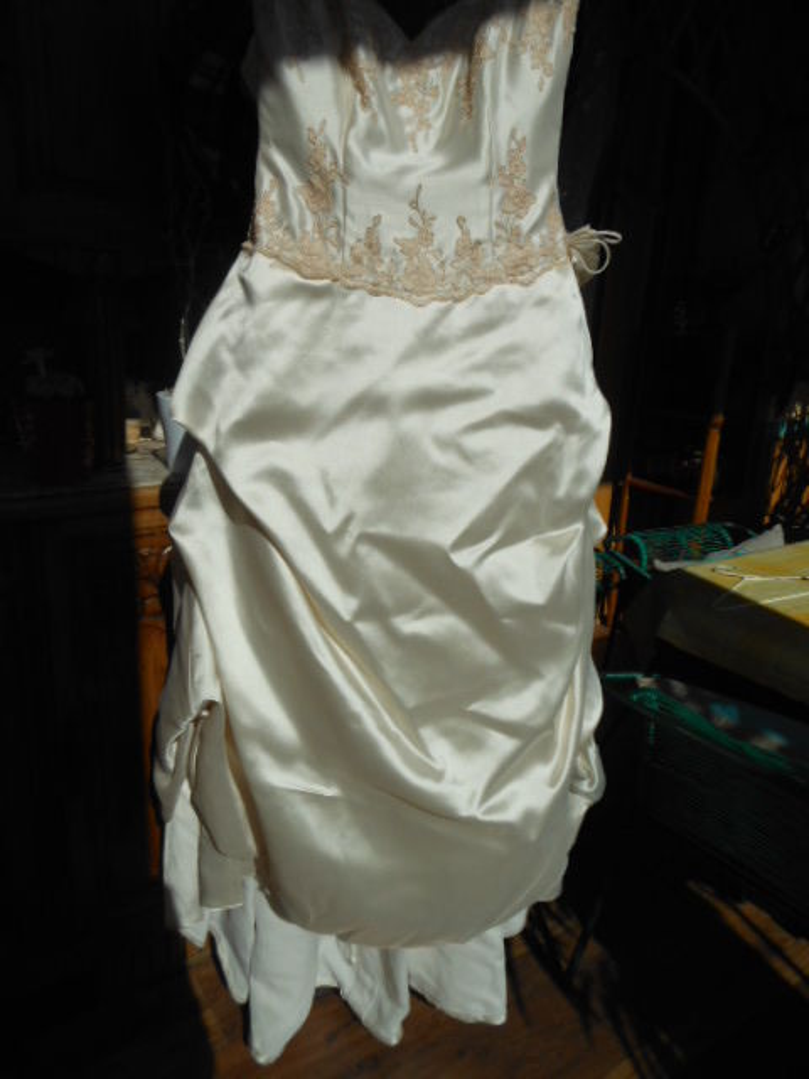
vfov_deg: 69.4
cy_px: 540
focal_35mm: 25
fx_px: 779
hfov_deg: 54.9
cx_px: 404
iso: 80
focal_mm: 4.5
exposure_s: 1/400
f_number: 10.2
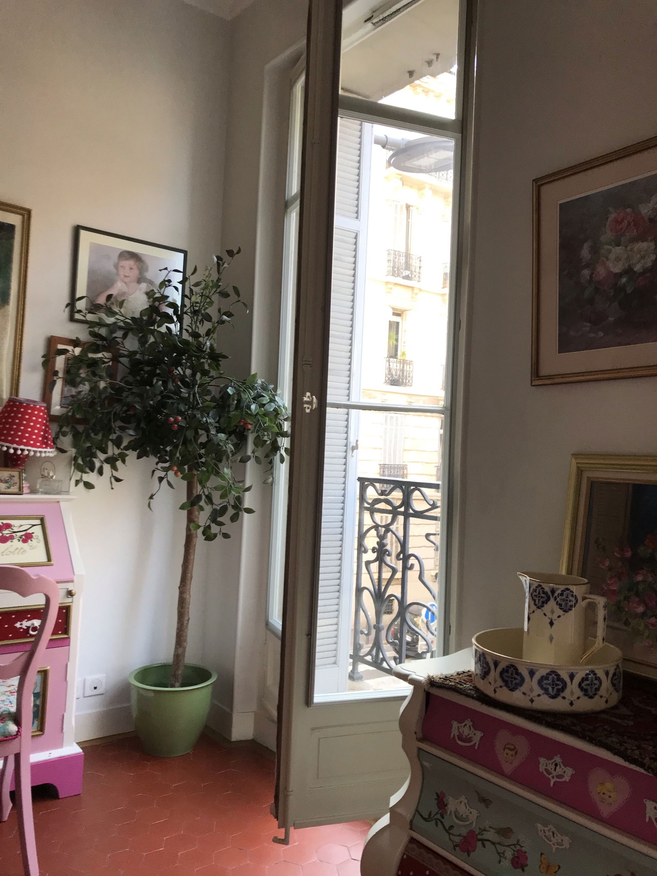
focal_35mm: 28
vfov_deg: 63.4
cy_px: 438
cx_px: 328
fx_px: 709
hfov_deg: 49.7
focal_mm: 3.99
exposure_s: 1/100
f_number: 1.8
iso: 40
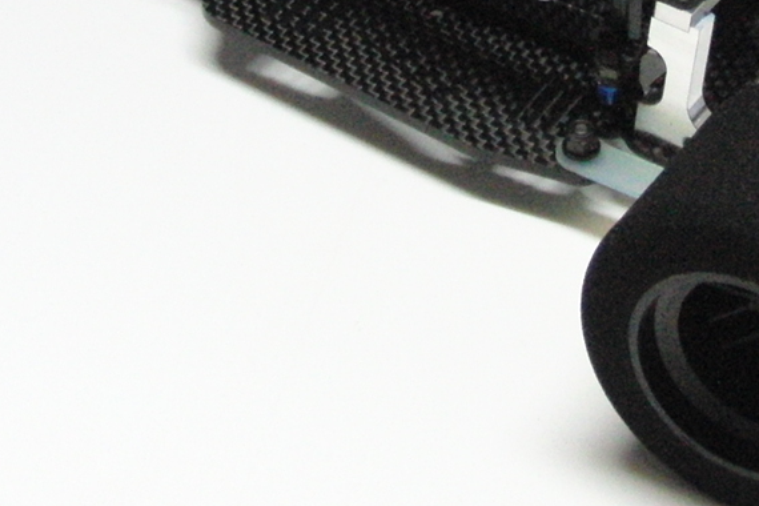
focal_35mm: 108
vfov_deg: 12.4
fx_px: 2277
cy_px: -73
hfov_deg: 18.9
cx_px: 481
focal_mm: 6.42
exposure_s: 1/60
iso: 800
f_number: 3.6
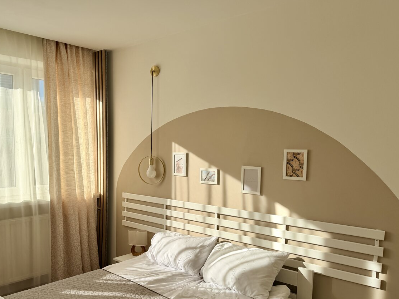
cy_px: 187
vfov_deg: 45.1
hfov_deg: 57.6
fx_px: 357
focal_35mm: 31
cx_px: 150
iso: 80
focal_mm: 6.76
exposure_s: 1/2801
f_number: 1.78
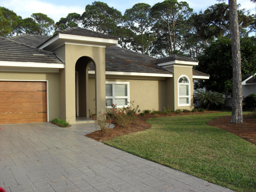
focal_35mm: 35
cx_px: 128
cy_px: 96
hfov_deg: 52.6
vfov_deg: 40.7
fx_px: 259
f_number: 3.2
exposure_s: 1/250
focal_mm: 6.3
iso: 100
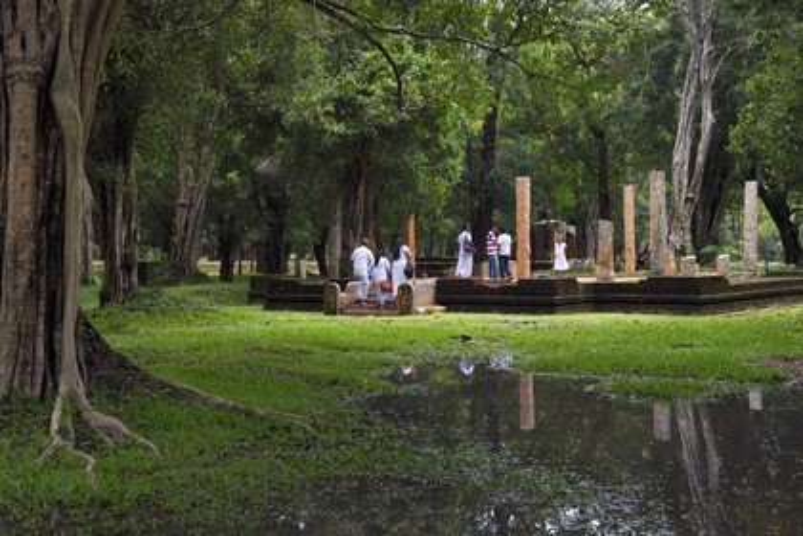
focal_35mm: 50
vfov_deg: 27.0
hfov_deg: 39.6
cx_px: 402
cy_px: 268
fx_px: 1115
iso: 1600
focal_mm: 50
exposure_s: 1/60
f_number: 6.3
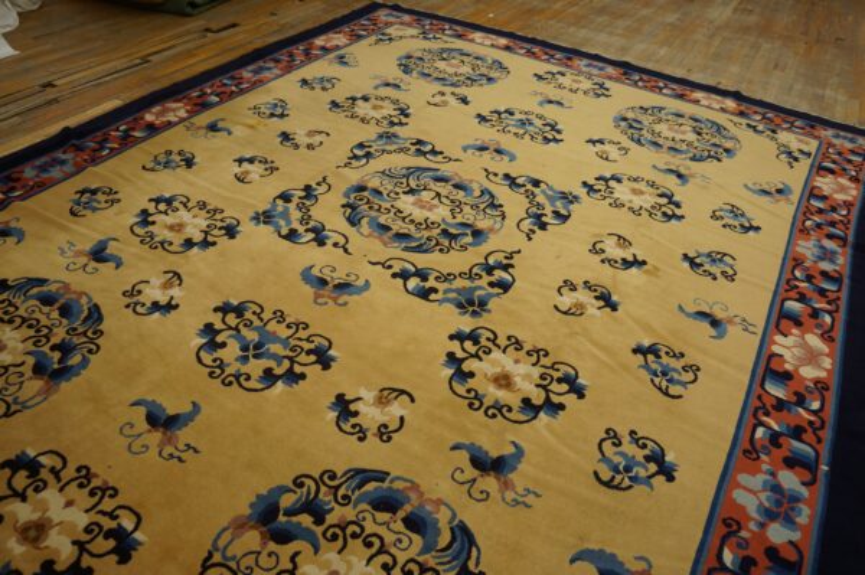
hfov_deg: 67.4
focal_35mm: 27
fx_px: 648
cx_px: 432
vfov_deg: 47.9
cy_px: 288
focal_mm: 18
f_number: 4
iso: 400
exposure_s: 1/60
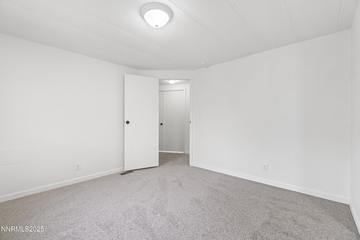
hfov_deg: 100.4
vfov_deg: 77.3
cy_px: 120
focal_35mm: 15
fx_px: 150
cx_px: 180
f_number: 6.3
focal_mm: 10
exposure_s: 1/1.25
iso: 100
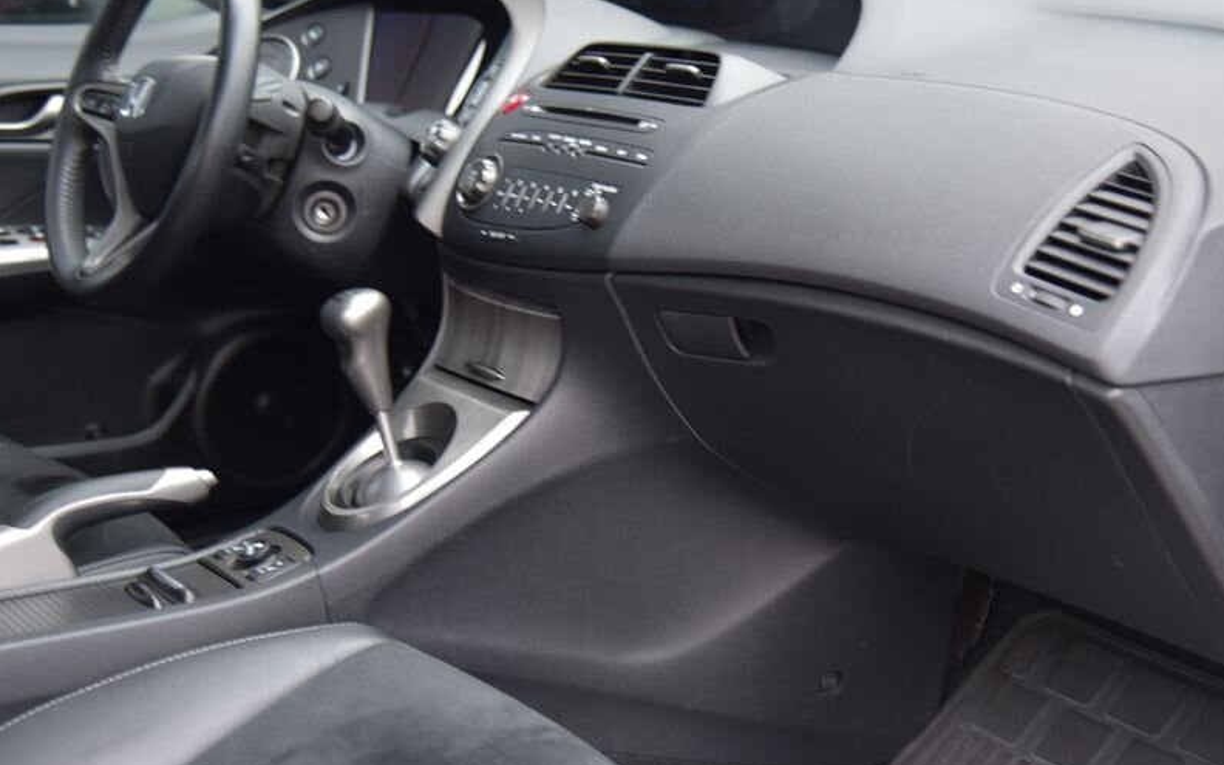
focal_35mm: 58
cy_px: 252
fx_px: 1935
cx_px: 716
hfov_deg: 35.0
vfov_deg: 22.3
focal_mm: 44
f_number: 4
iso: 500
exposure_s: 1/20
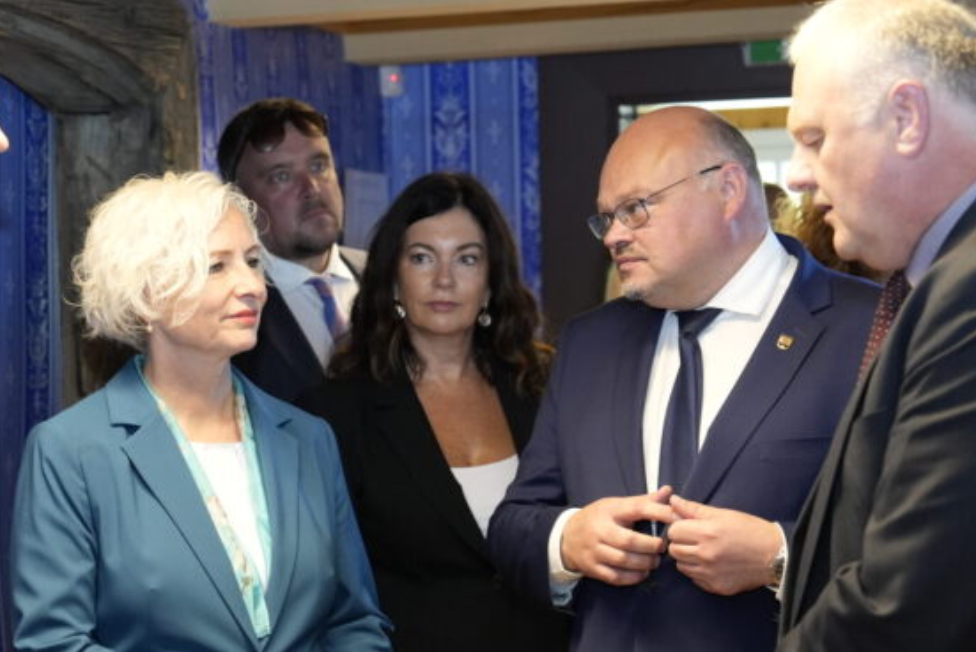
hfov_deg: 22.2
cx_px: 278
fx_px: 2468
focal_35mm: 91
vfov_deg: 15.0
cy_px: 506
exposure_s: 1/160
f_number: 3.5
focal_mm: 49
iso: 3200
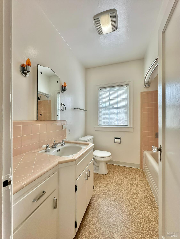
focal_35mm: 14
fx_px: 97
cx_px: 90
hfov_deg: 85.7
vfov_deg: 102.1
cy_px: 120
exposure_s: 1/201
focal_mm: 2.22
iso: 40
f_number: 2.2
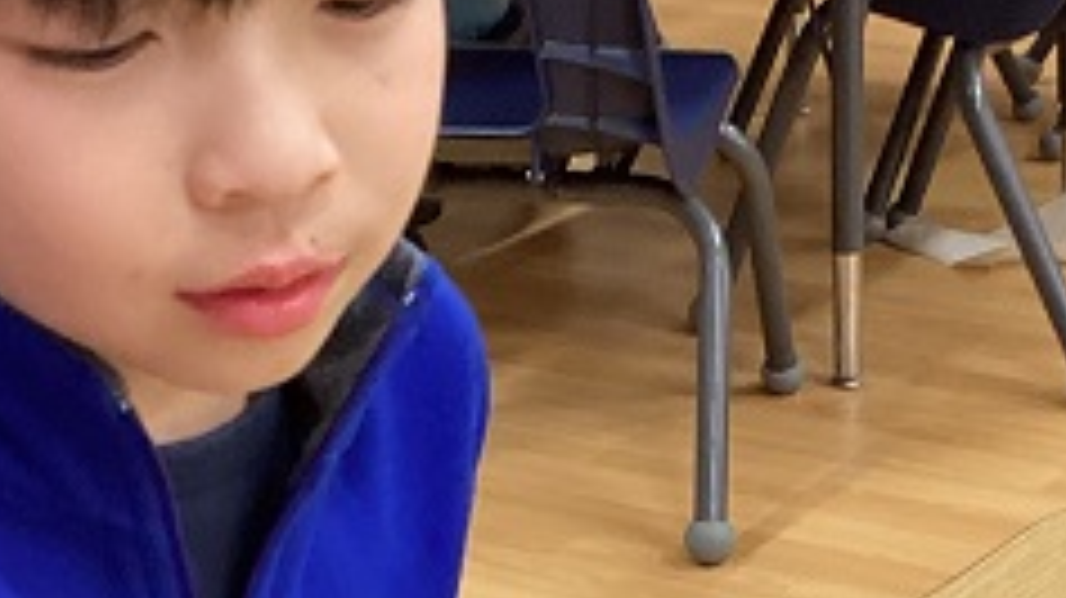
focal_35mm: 95
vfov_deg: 12.3
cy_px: 805
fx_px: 2684
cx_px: 648
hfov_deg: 22.4
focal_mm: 3.3
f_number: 2.4
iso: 160
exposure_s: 1/50
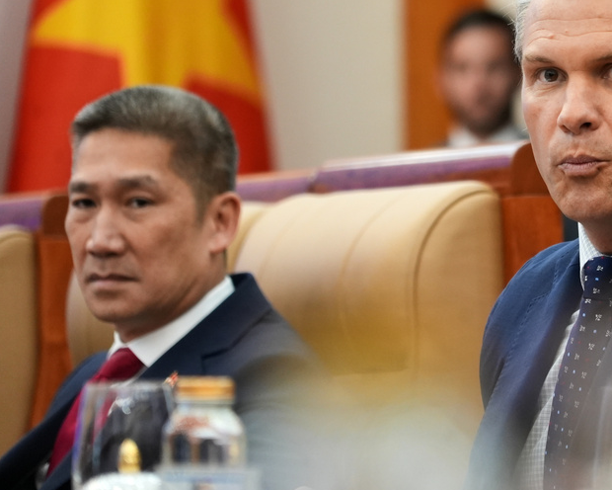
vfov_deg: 4.2
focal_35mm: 372
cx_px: 502
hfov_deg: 5.2
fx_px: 6738
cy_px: 163
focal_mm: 240
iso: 4000
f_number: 6.3
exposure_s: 1/250
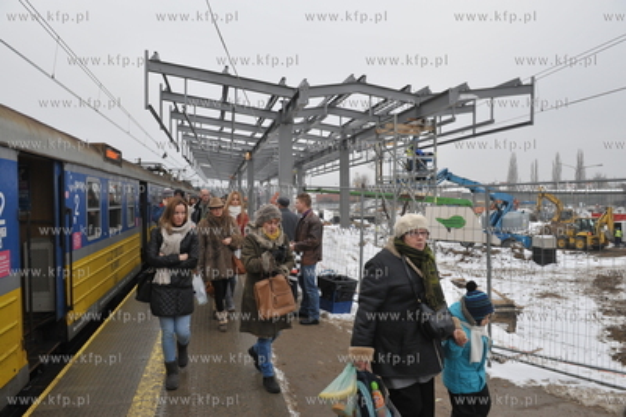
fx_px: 417
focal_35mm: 24
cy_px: 208
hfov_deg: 73.8
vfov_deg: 53.1
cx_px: 313
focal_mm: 24
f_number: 7.1
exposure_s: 1/320
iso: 640
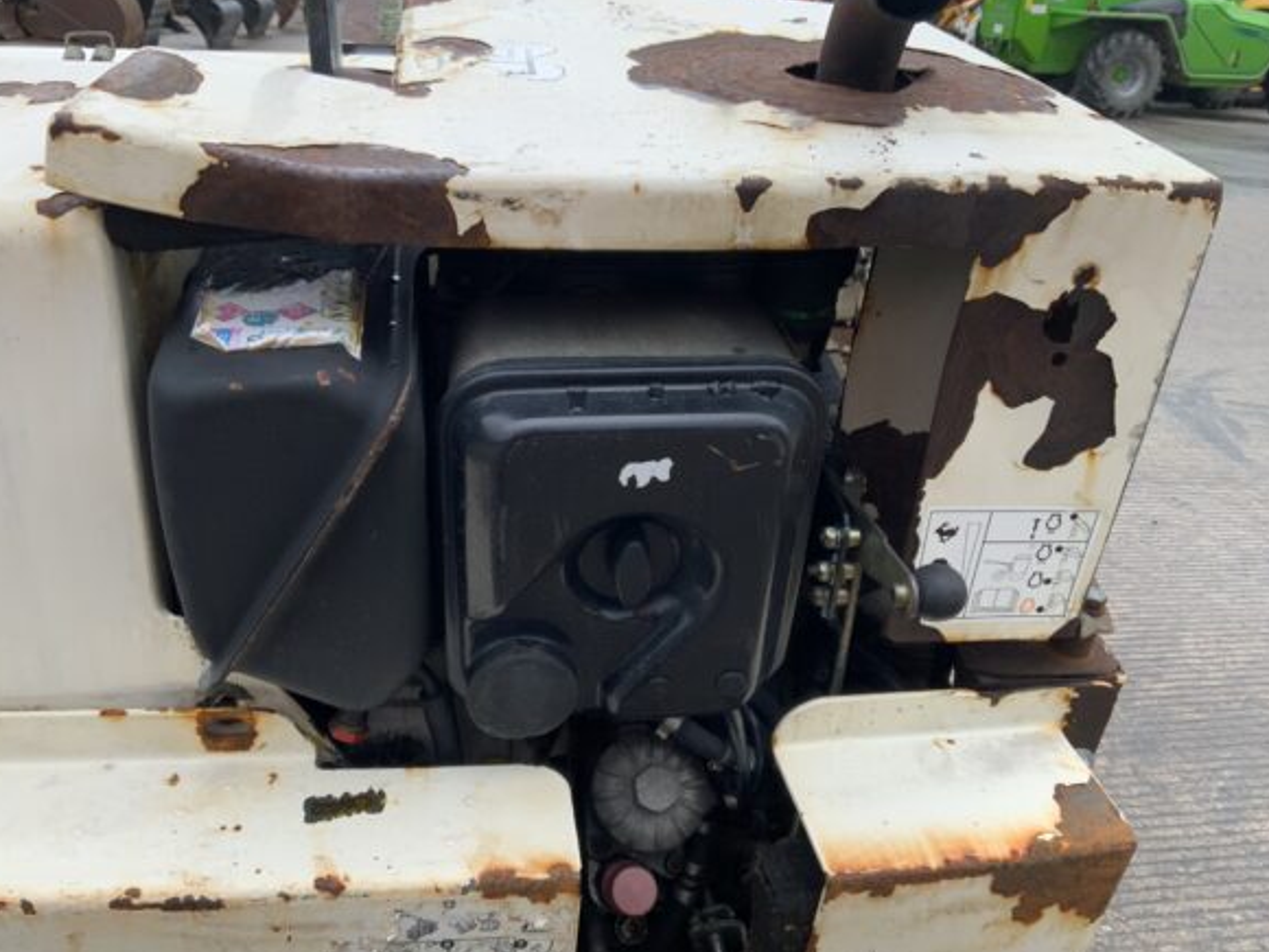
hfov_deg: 56.8
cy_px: 512
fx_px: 1173
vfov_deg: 44.1
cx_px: 615
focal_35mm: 32
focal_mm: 3
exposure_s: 1/122
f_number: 1.8
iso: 25
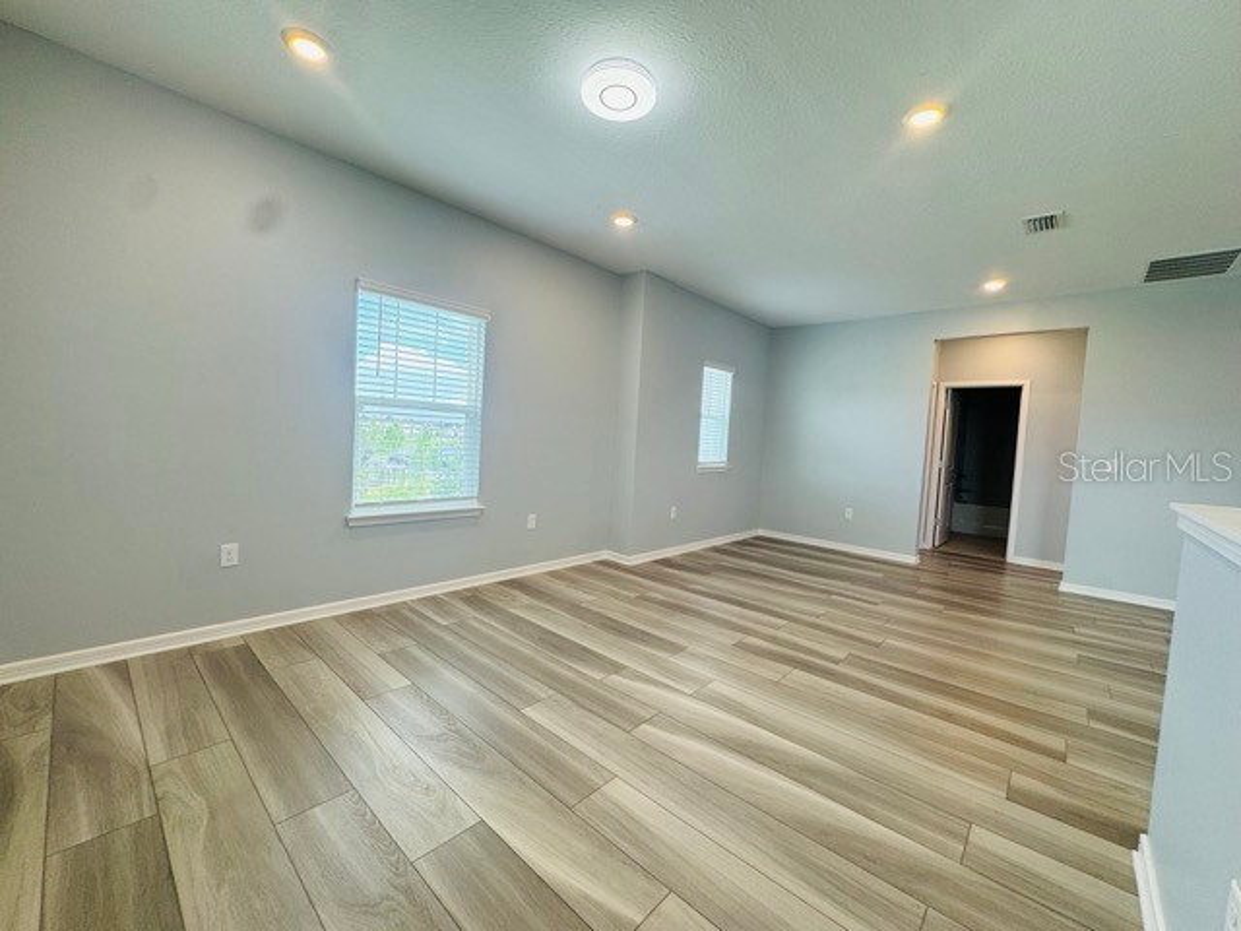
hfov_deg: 102.1
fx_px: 502
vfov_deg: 85.7
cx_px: 620
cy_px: 466
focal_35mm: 14
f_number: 2.2
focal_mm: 2.22
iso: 100
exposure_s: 1/120
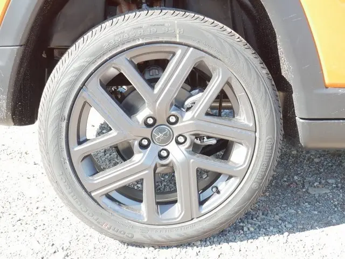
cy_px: 130
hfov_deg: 36.8
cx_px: 172
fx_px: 519
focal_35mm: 52
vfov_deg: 28.1
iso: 200
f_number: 5.3
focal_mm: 26
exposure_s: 1/80
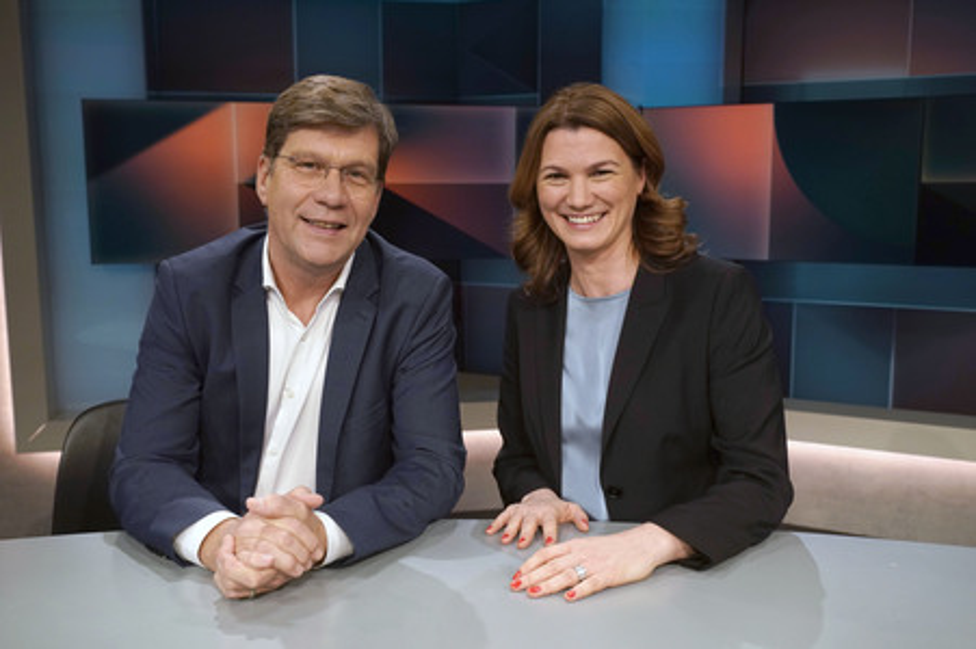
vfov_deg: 37.8
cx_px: 488
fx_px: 948
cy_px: 324
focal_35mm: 35
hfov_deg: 54.5
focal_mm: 35
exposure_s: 1/200
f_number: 5.6
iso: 2000
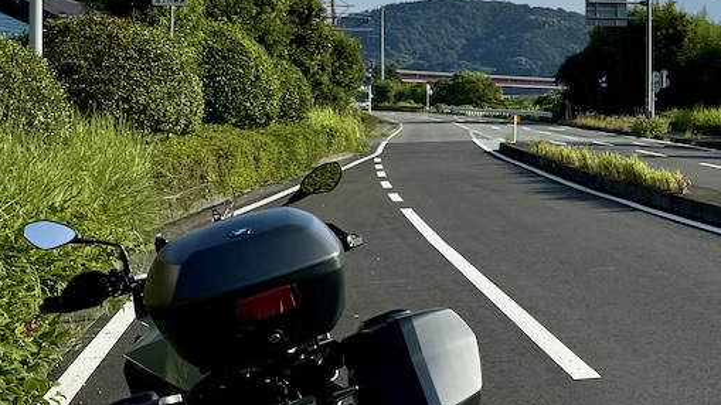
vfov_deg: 16.2
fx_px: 1414
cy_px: 65
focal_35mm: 74
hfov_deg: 25.7
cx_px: 857
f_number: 1.78
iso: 80
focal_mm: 6.76
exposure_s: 1/7937
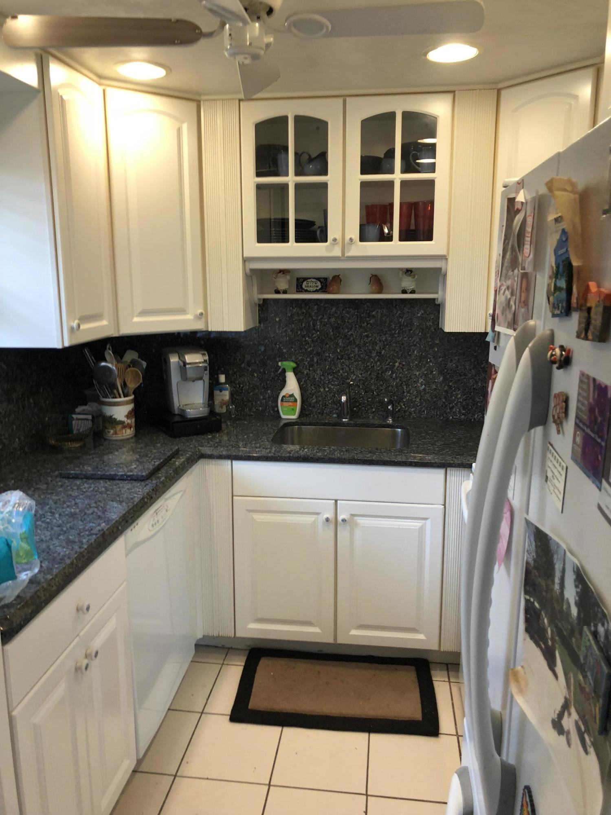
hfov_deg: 48.2
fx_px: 682
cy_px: 408
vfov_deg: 61.7
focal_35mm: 29
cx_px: 306
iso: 25
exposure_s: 1/40
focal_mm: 3.99
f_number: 1.8
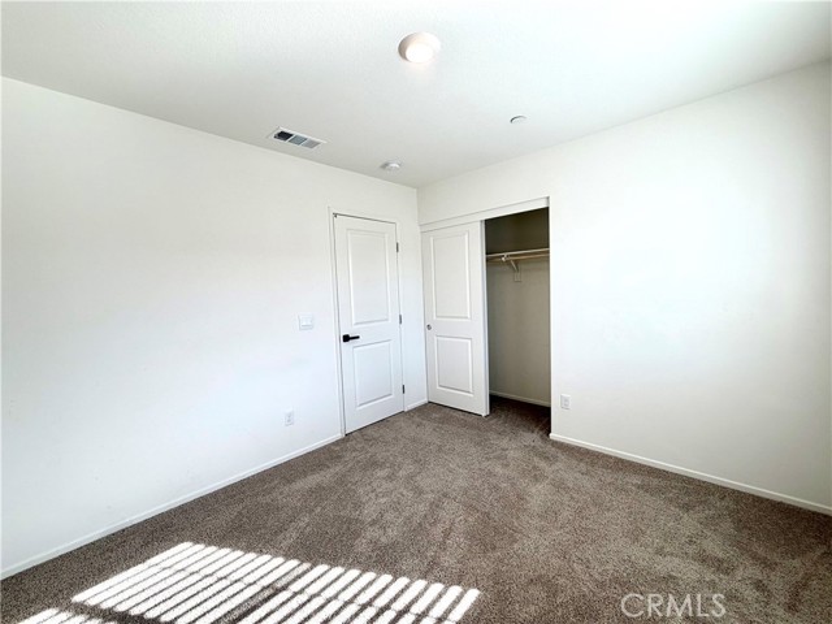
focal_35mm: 14
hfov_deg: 102.1
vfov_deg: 85.7
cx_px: 416
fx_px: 336
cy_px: 312
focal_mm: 2.22
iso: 40
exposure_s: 1/120
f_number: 2.2
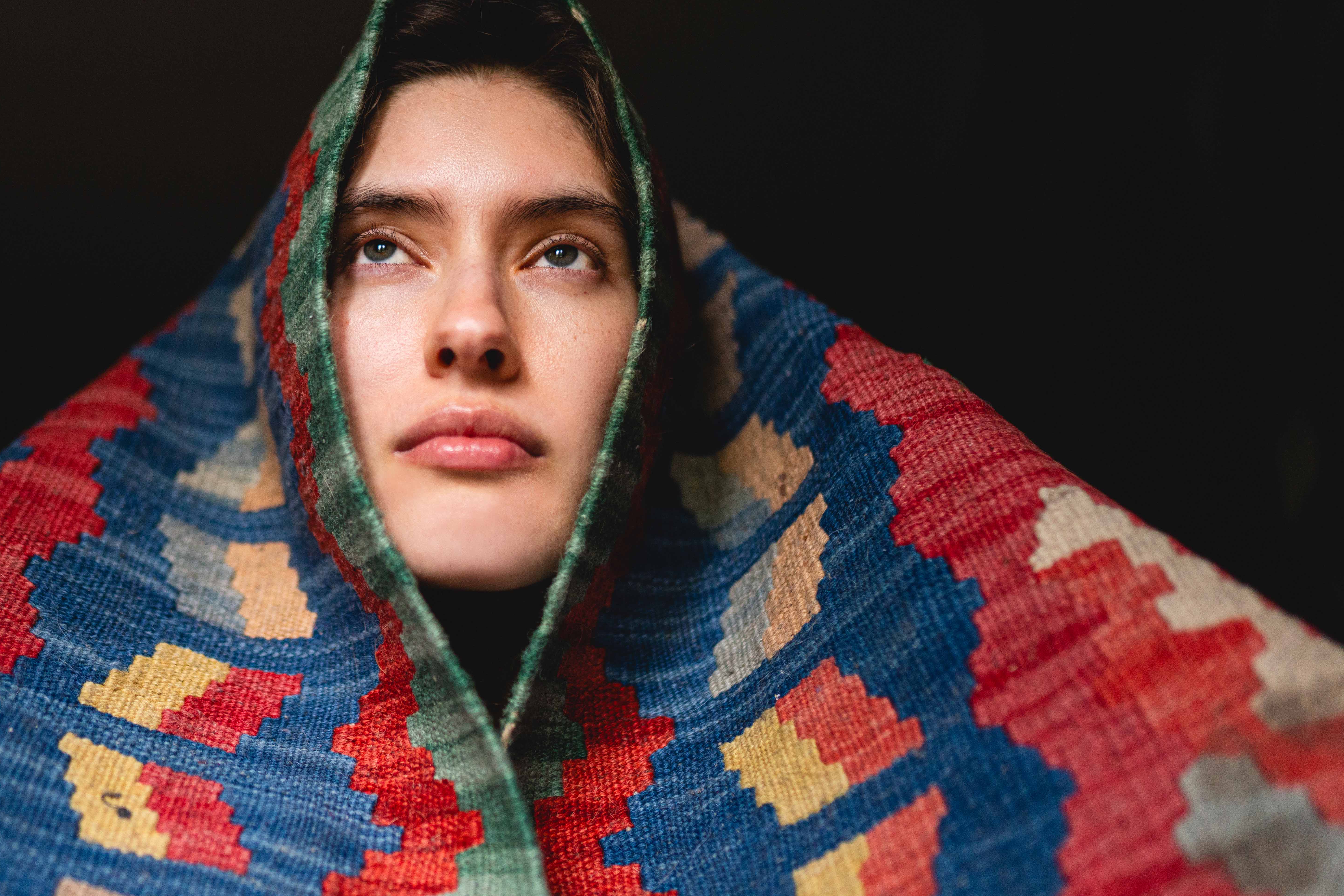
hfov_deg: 41.5
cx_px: 473
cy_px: 367
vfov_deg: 28.6
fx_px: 1754
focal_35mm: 47
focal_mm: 35
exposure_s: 1/400
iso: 1250
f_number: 1.4
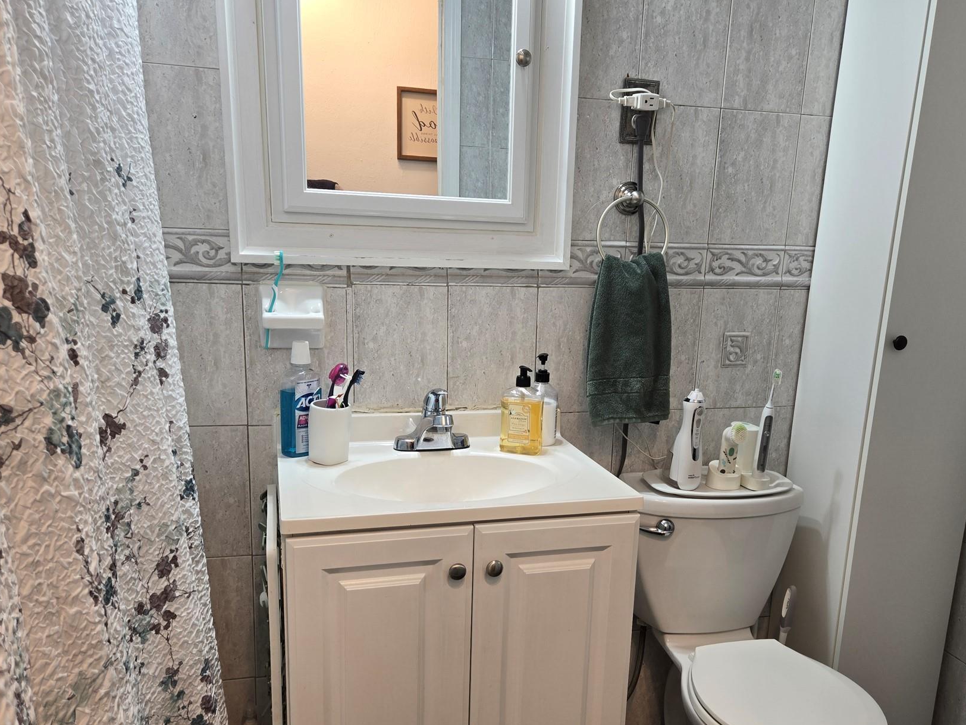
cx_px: 506
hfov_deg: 61.6
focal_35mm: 29
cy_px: 446
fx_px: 809
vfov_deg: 47.9
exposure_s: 1/120
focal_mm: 5.4
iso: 64
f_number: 1.8
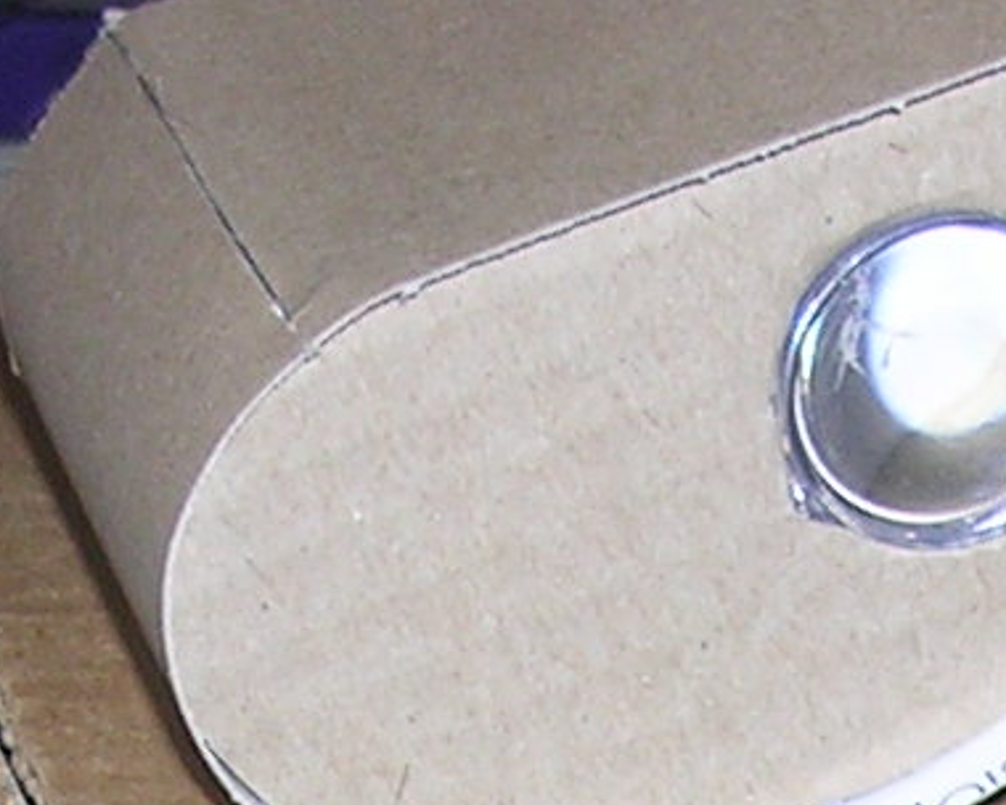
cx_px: 829
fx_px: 5955
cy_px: 1944
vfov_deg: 7.3
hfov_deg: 9.6
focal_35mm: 200
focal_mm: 5.8
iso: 50
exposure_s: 1/60.1
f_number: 2.8
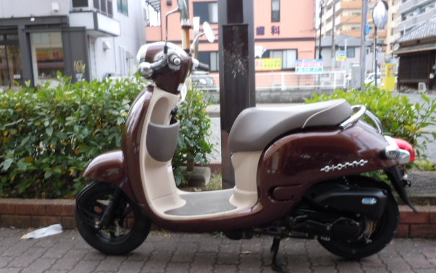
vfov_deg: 41.8
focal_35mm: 30
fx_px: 357
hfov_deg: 62.9
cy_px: 148
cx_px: 219
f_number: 3.7
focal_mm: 5
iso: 100
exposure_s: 1/60
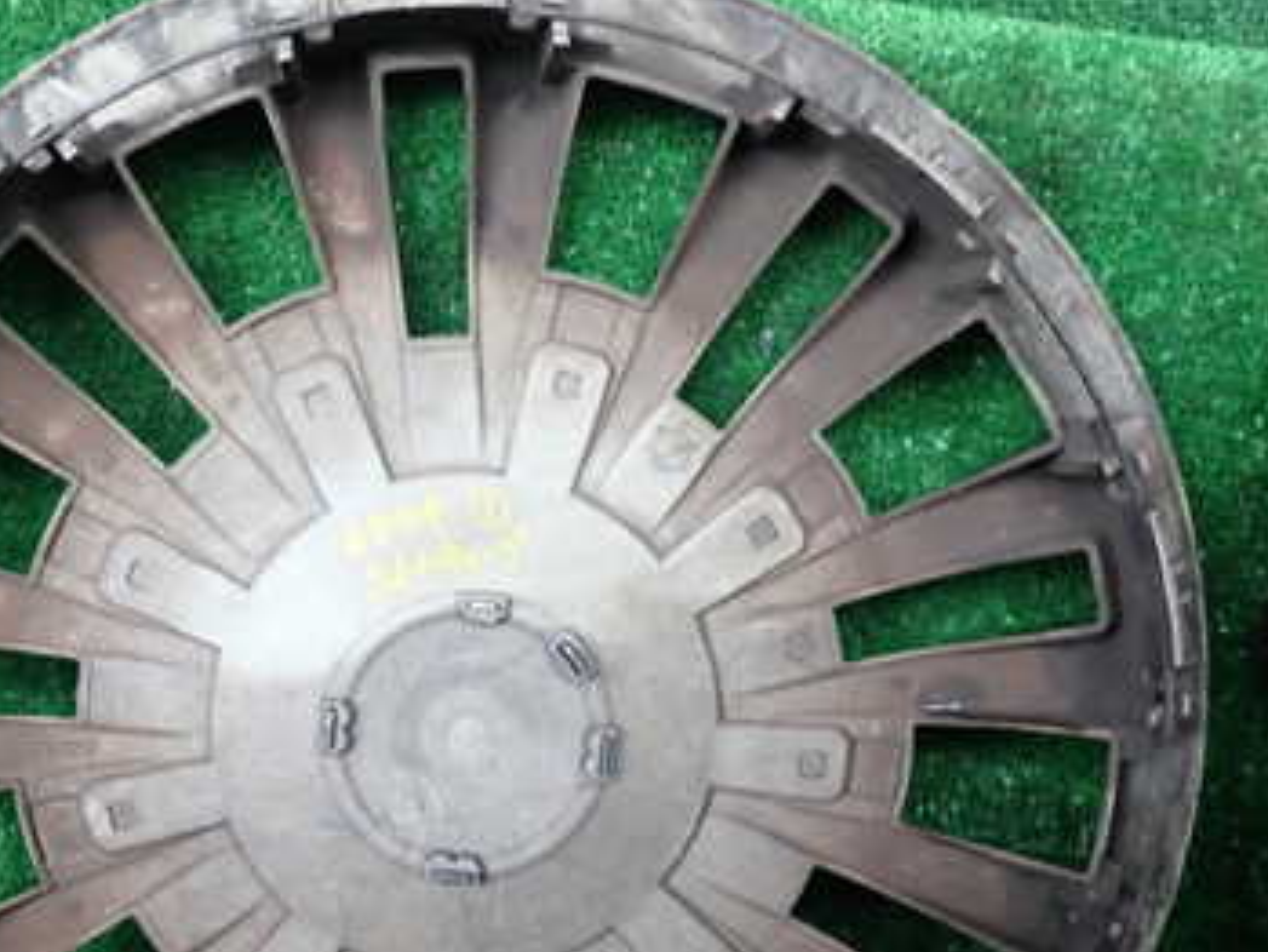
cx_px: 469
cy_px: 694
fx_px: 1576
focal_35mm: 43
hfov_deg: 43.5
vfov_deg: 33.1
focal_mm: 4.5
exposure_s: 1/30
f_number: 2
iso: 250
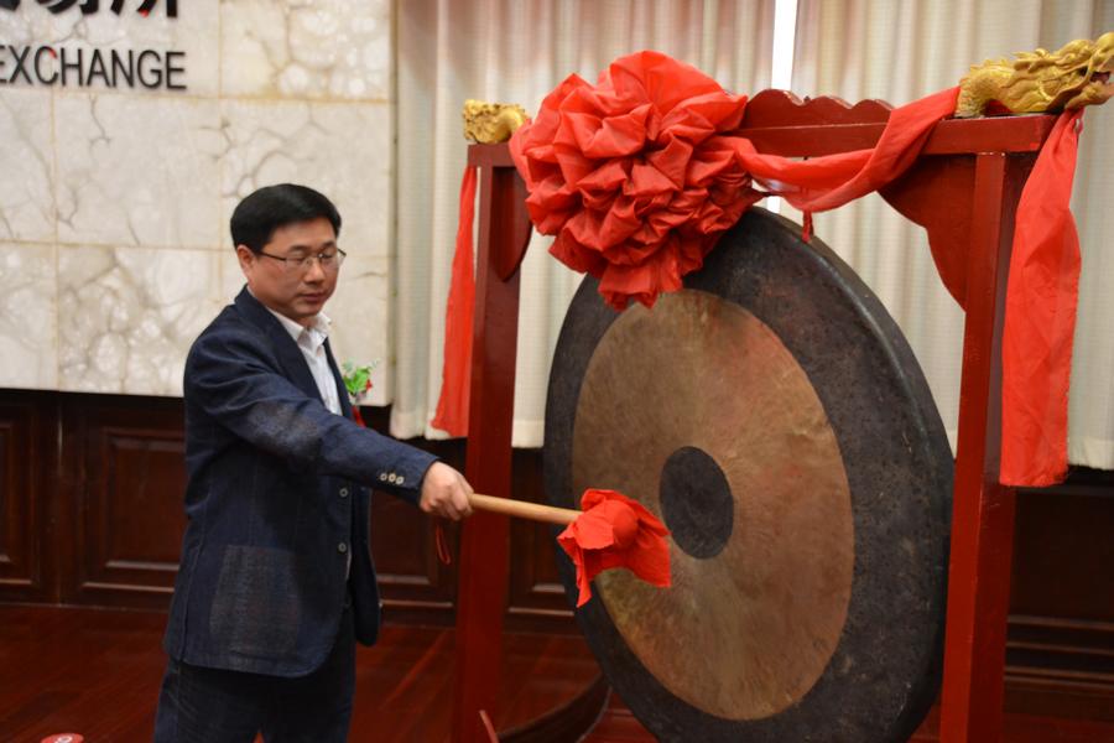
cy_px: 372
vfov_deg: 28.1
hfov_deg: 41.1
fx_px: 1485
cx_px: 557
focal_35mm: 48
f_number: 4.2
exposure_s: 1/15
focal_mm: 32
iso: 1250
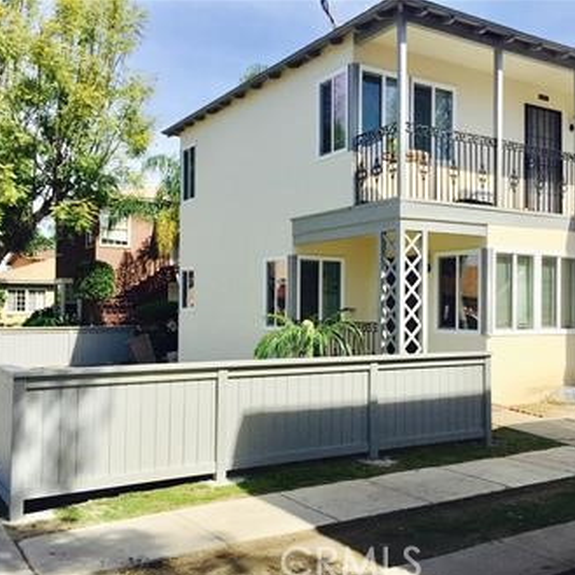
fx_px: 658
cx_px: 297
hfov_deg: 47.2
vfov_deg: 47.2
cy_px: 293
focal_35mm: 35
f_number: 2.2
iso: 32
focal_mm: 4.15
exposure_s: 1/2326
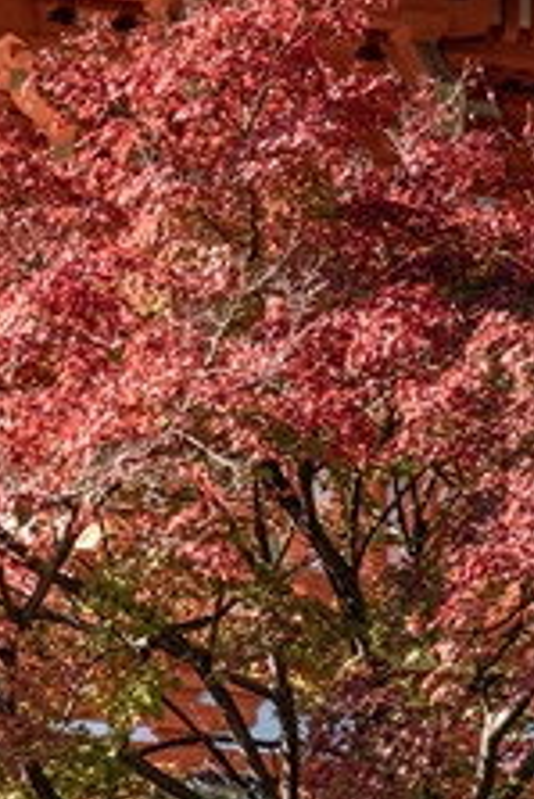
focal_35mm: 430
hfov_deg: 3.2
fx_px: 9552
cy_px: 140
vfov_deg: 4.8
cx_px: 410
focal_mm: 240
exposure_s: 1/250
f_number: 6.3
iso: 250
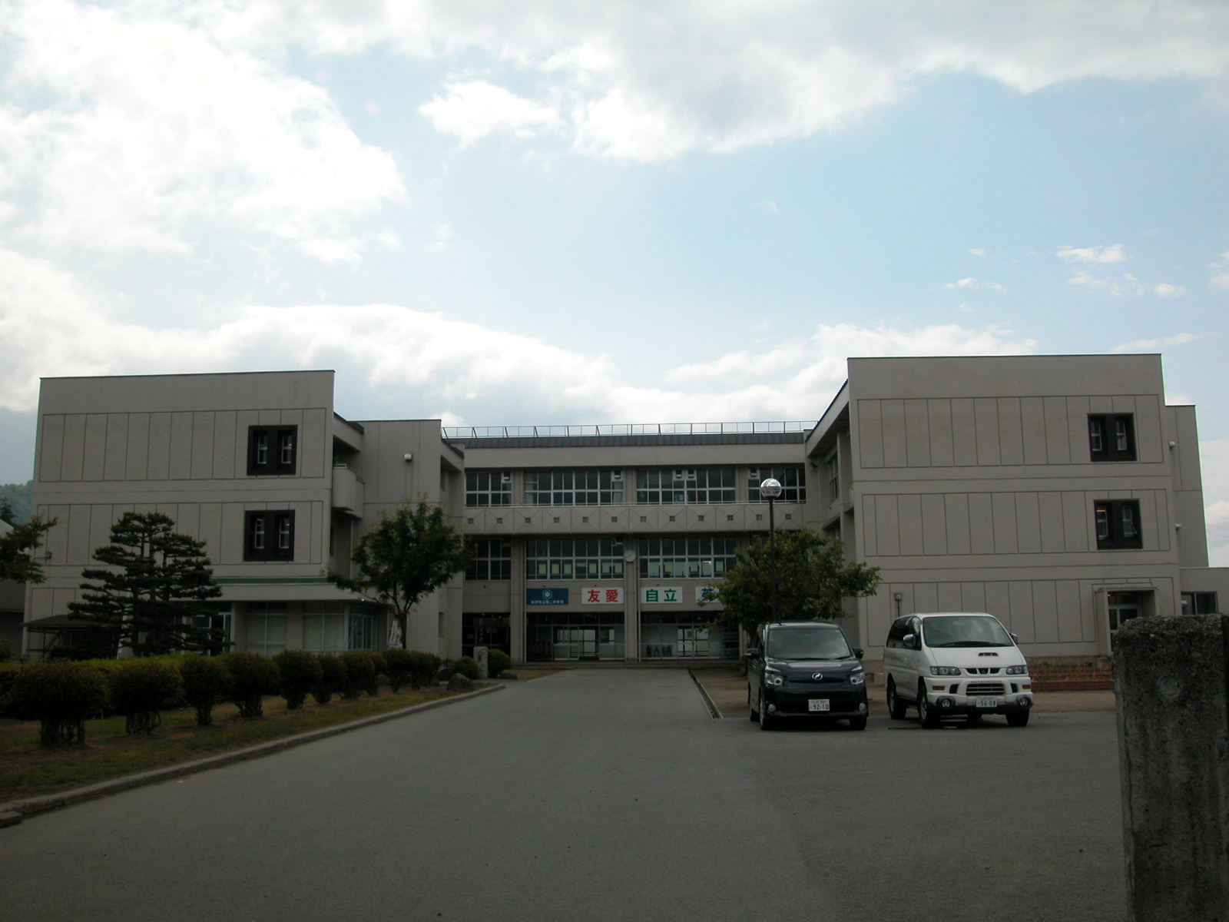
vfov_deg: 46.8
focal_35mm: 30
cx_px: 614
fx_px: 1065
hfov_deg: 60.0
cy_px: 461
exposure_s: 1/478
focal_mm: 7.7
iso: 100
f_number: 7.1
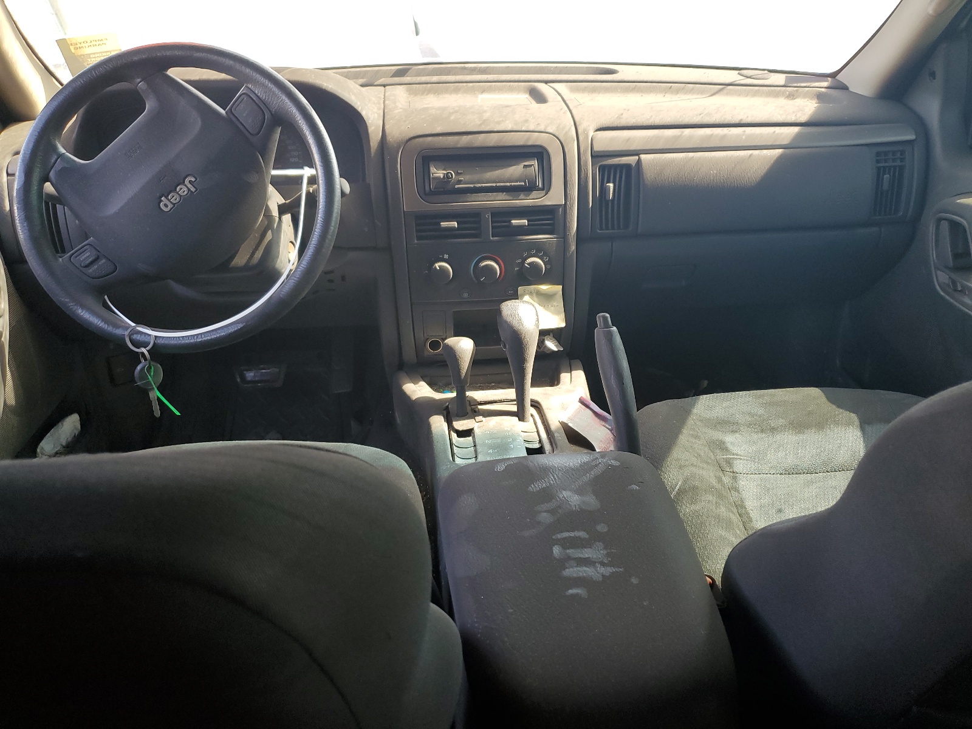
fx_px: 730
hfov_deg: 67.3
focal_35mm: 26
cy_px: 364
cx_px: 486
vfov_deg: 53.1
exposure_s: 1/120
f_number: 1.5
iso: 65
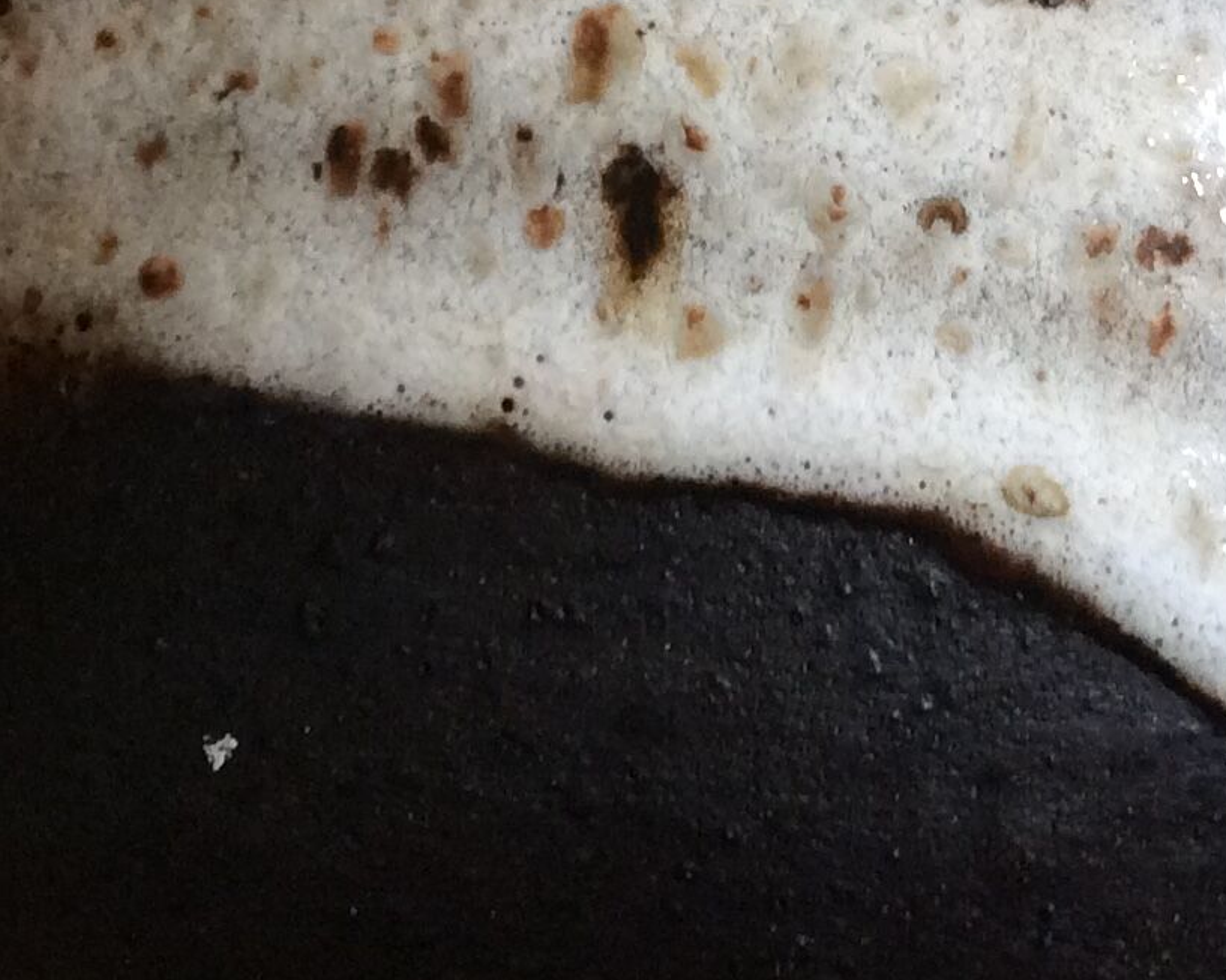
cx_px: 599
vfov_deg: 15.4
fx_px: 3591
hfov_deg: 19.4
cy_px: 93
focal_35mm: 99
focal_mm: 3.3
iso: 80
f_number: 2.4
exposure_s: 1/25
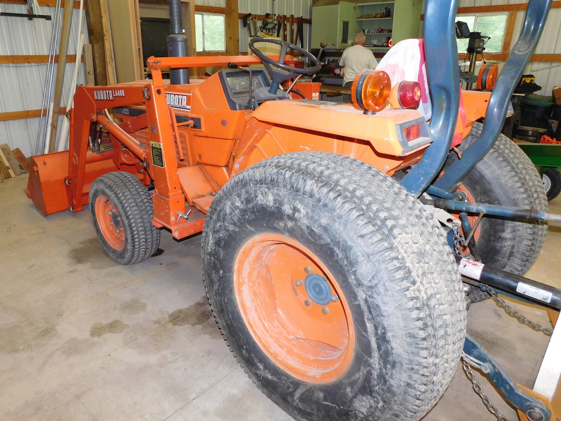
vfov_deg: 54.8
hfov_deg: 69.3
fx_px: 405
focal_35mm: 25
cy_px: 198
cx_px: 257
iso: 200
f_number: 3
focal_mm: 4
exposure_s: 1/30
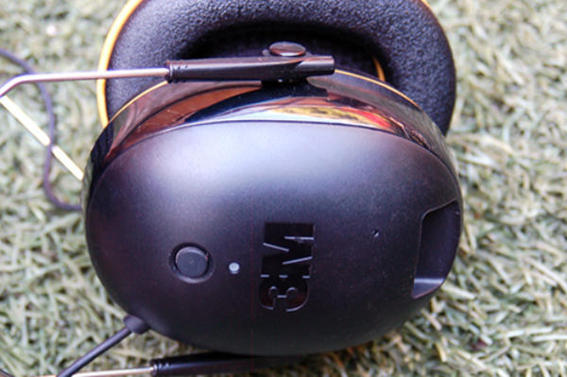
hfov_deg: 30.5
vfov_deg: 20.6
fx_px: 1039
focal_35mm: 66
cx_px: 284
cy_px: 188
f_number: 4
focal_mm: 44
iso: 500
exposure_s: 1/30
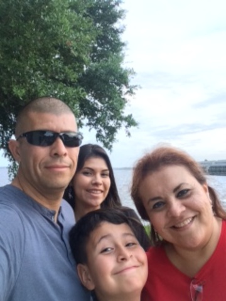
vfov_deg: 58.4
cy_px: 150
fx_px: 270
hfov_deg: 45.4
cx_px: 113
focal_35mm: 31
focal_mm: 2.15
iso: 100
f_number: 2.4
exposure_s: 1/30
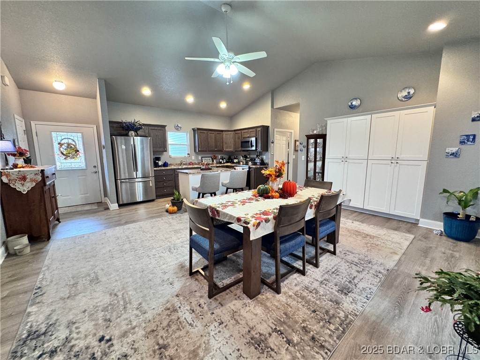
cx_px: 240
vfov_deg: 85.7
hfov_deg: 102.1
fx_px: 194
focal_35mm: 14
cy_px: 180
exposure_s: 1/60
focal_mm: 2.22
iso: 500
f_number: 2.2
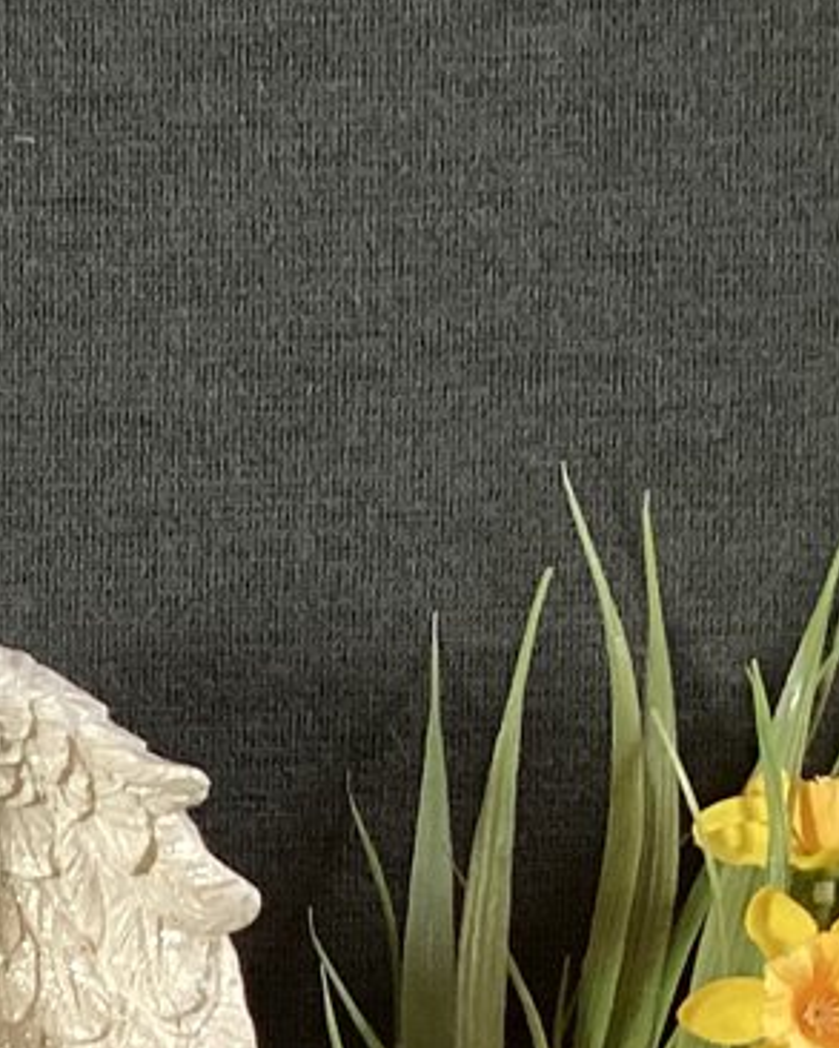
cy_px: 1470
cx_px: -743
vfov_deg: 14.5
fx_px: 3878
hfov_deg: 11.3
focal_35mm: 125
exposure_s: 1/50
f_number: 2.4
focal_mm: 3.3
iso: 160
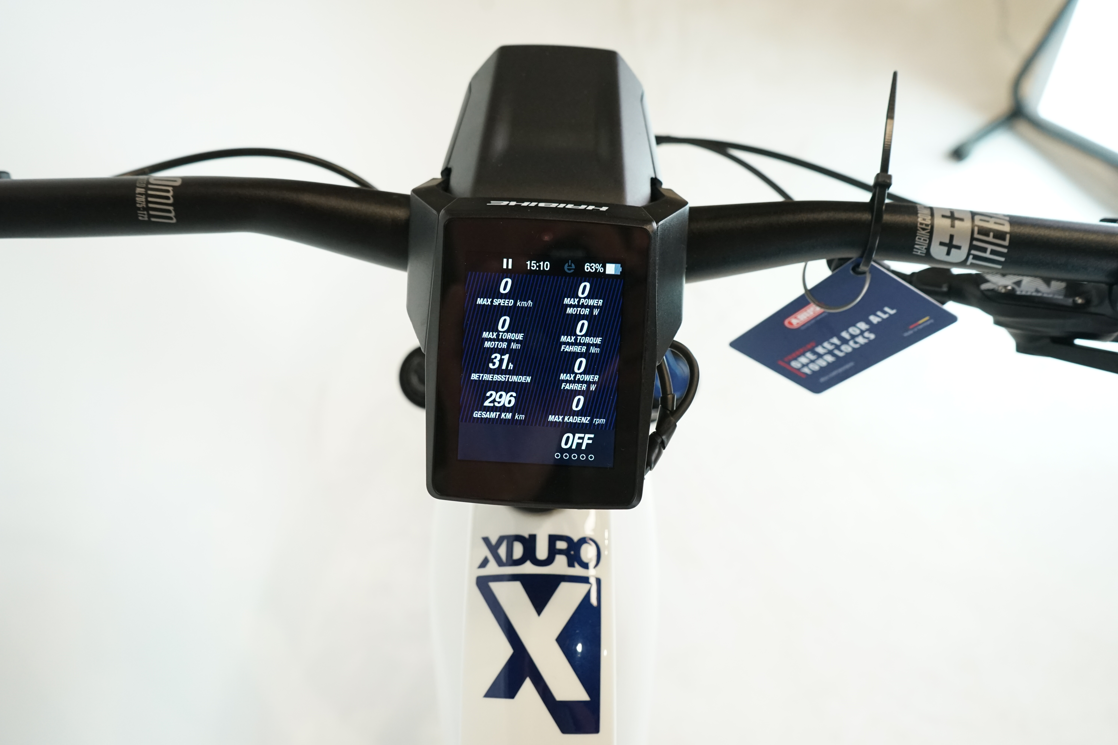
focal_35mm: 29
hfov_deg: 63.7
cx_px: 559
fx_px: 901
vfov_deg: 45.0
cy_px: 372
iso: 2000
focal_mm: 29
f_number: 5.6
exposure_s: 1/200
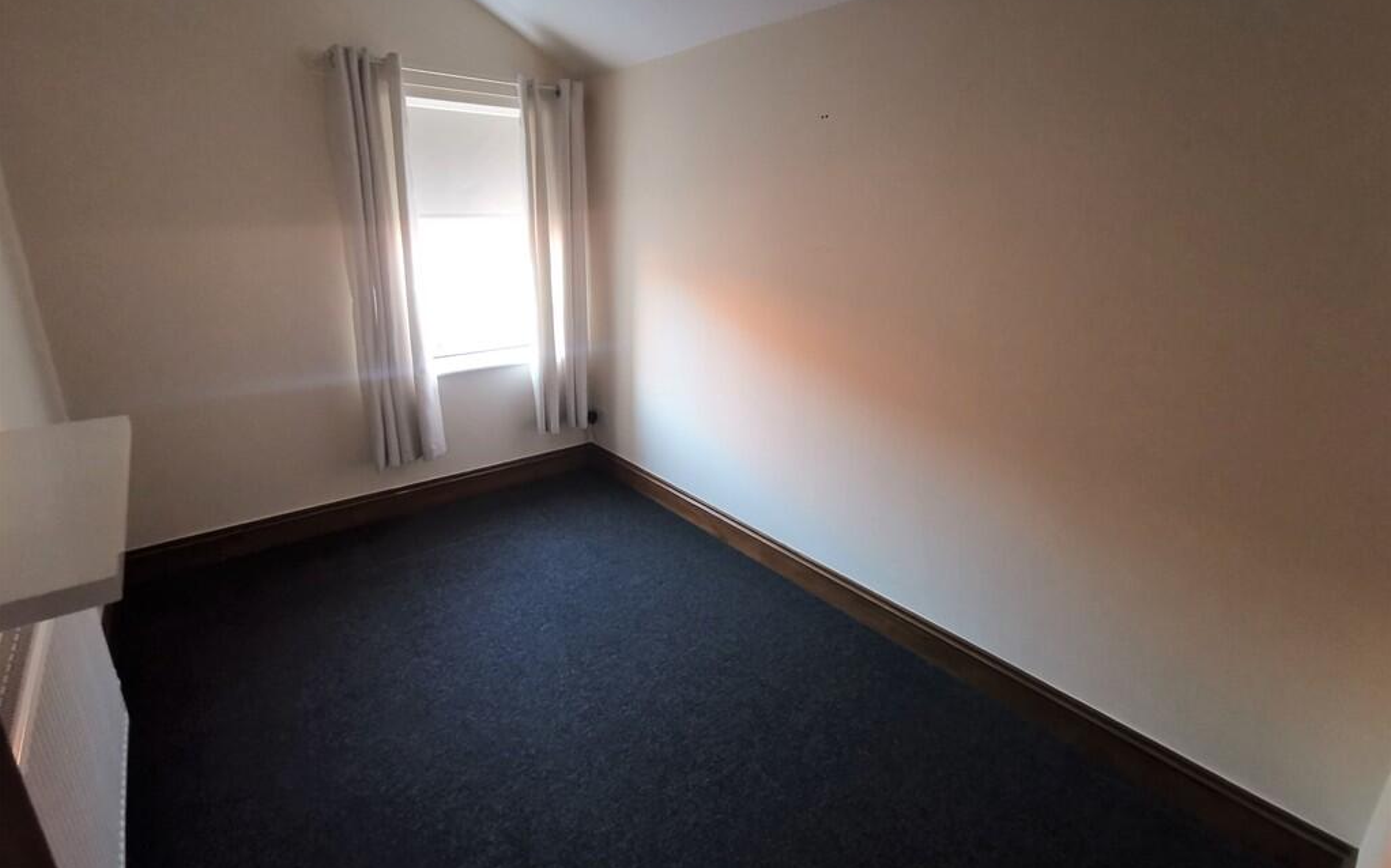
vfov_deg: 67.8
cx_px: 696
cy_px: 395
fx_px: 644
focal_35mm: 17
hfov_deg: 94.4
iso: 800
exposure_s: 1/25
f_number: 2.2
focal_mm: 3.95
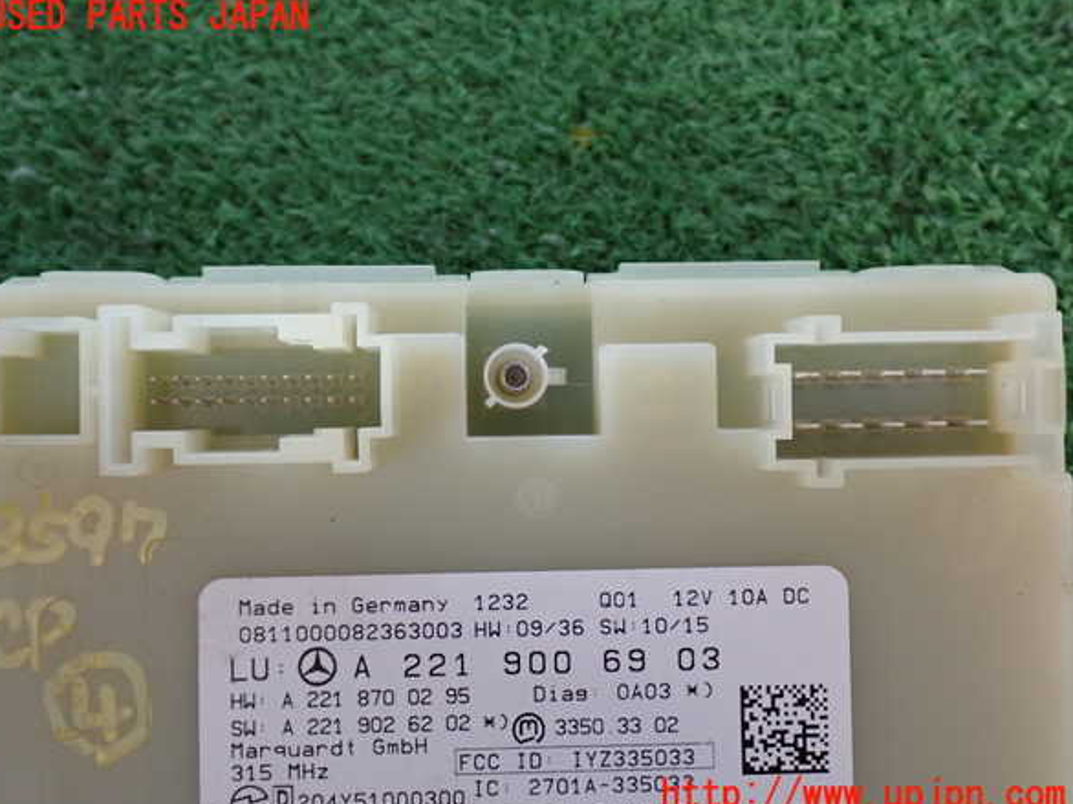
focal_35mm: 42
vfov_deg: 34.3
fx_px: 1301
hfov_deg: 44.8
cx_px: 526
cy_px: 407
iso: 400
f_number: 2.8
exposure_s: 1/40
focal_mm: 7.31
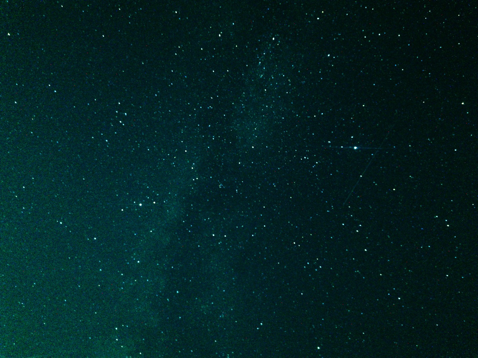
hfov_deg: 67.3
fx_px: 359
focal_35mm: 26
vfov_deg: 53.1
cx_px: 239
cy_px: 179
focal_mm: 4.75
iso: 1000
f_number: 1.8
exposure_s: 30
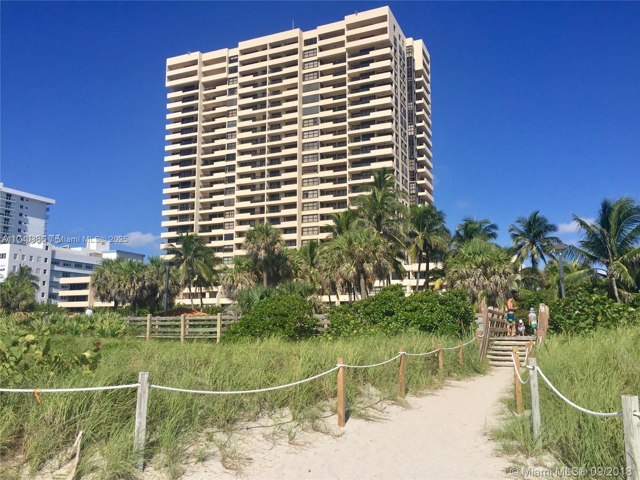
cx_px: 320
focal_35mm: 29
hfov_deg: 61.7
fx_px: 536
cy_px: 240
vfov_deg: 48.2
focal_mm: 4.15
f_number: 2.2
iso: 32
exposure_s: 1/3597
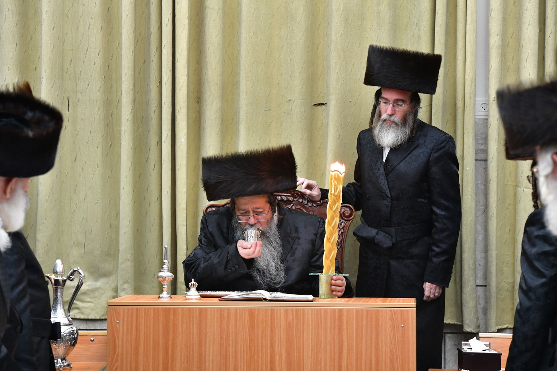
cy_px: 186
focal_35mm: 130
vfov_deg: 10.5
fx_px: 2011
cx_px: 278
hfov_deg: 15.8
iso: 2500
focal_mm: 130
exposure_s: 1/100
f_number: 5.6
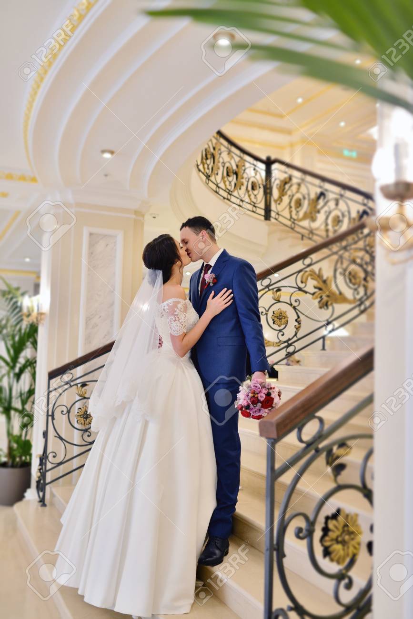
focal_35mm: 35
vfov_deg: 54.4
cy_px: 310
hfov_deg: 37.9
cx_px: 206
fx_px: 602
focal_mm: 35
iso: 400
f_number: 2.5
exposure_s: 1/160
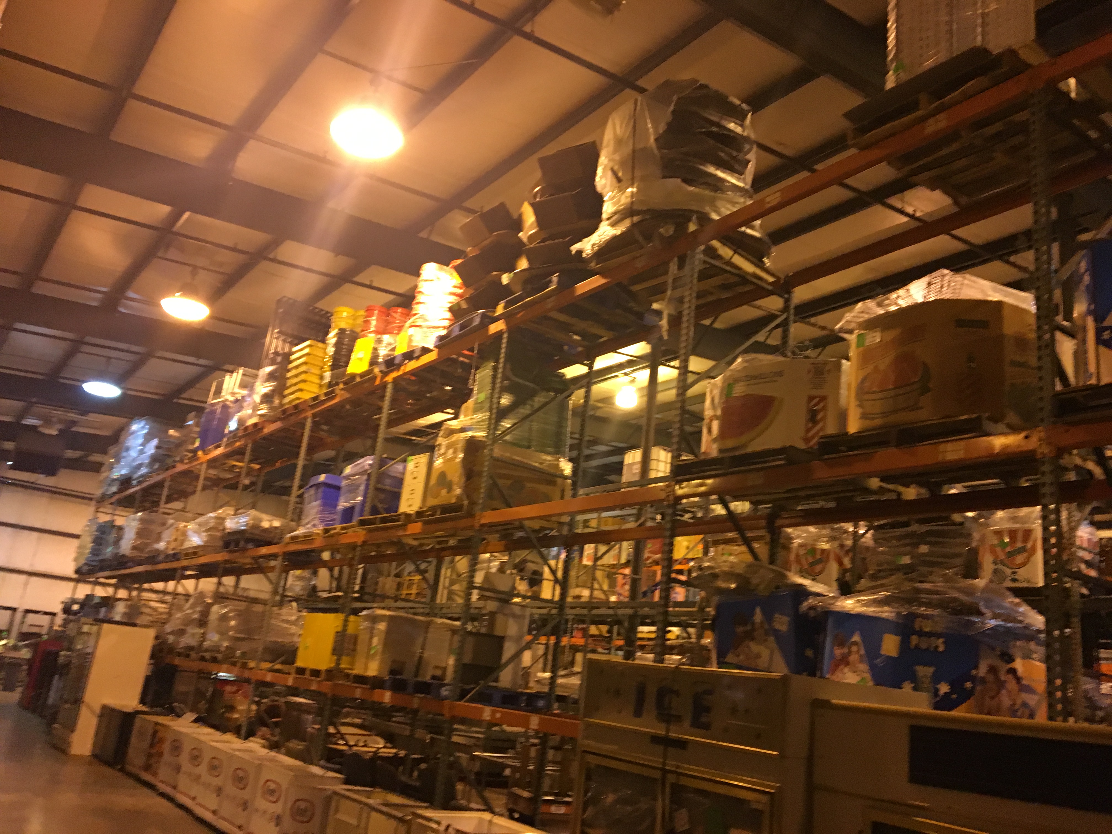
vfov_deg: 48.2
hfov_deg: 61.7
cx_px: 556
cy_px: 417
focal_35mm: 29
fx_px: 932
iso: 200
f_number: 2.2
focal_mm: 4.15
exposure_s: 1/30
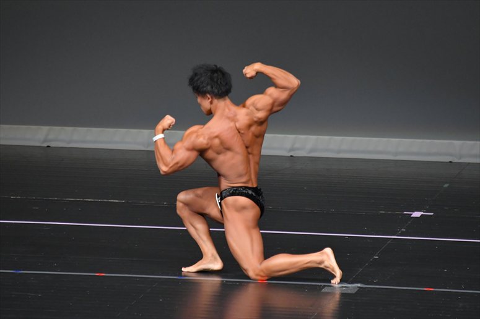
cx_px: 240
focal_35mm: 450
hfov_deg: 4.6
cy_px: 160
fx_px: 5997
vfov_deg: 3.1
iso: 4000
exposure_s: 1/400
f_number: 5.6
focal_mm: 300
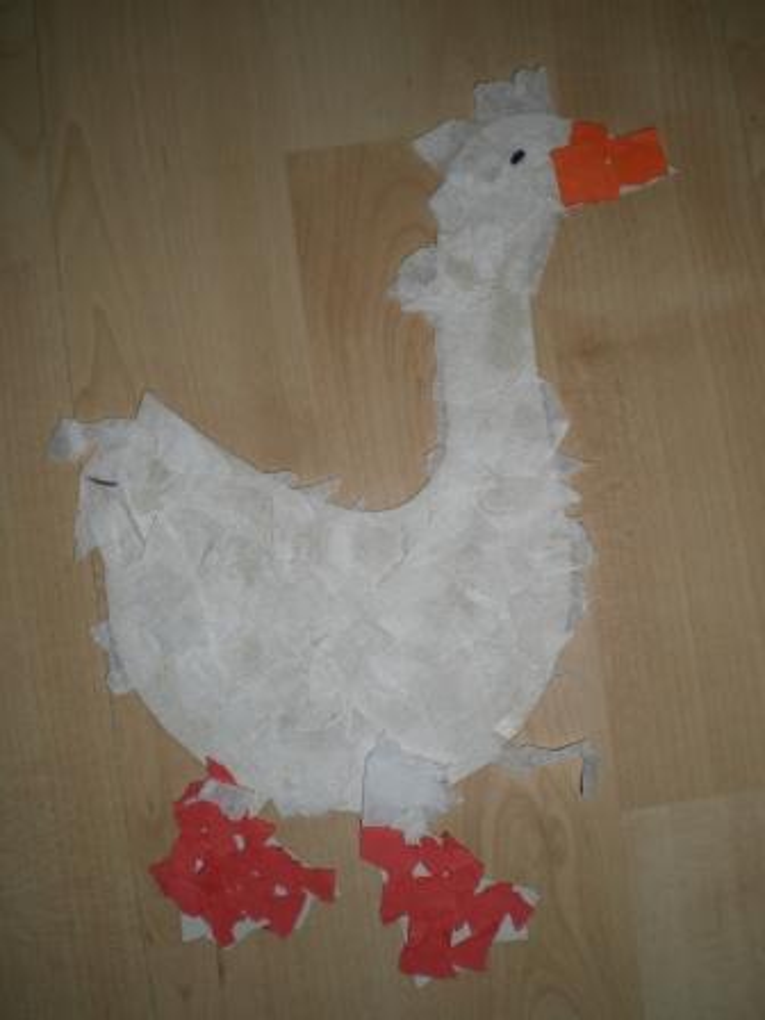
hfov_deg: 37.7
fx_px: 1120
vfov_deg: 49.0
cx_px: 382
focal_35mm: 38
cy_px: 510
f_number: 3.1
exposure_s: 1/60
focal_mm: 6.3
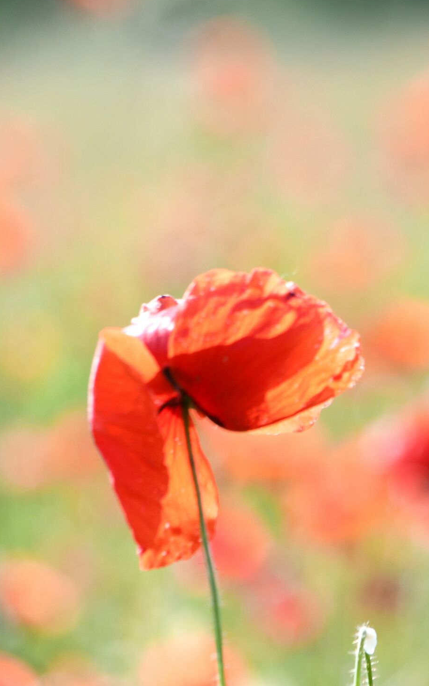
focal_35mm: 327
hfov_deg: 4.0
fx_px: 6116
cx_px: 375
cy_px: 332
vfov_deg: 6.4
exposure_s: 1/800
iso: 400
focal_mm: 130
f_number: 6.3
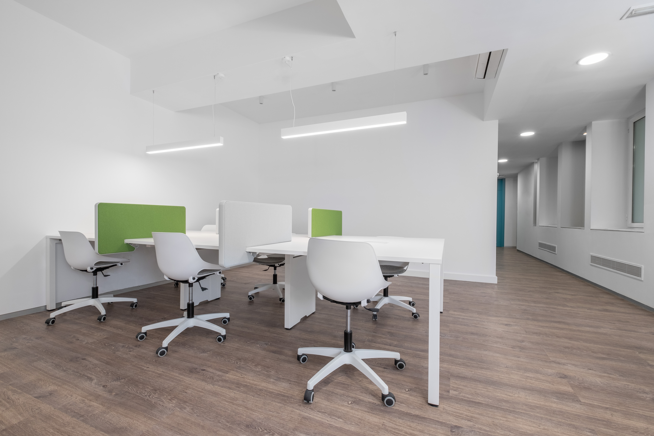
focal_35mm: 15
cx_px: 327
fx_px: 272
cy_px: 218
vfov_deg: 77.3
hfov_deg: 100.4
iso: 200
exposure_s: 1/10
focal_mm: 10
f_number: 8
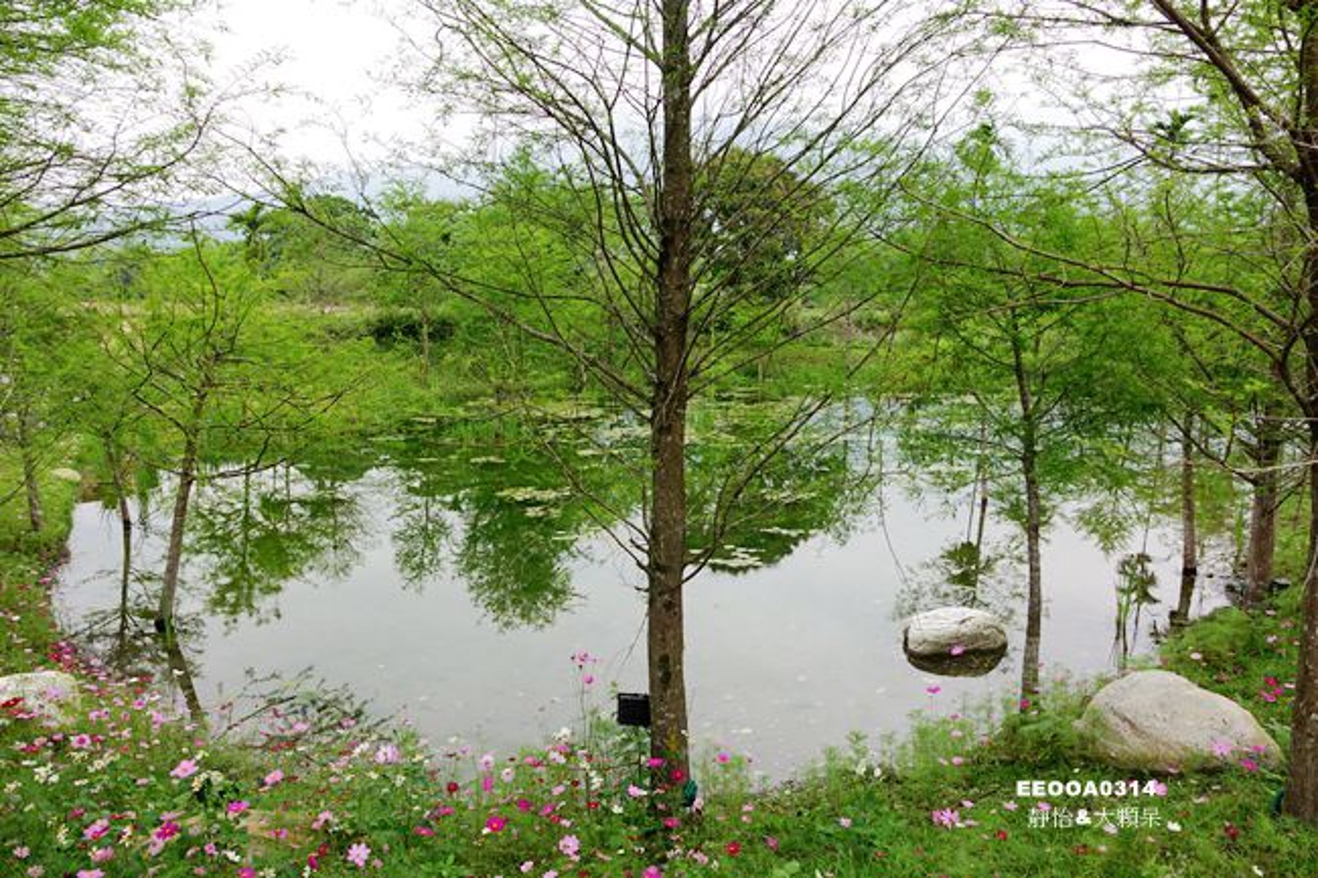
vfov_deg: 51.3
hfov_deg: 71.5
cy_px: 439
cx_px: 659
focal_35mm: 25
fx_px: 915
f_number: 2.8
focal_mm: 9.08
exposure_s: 1/80
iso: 125
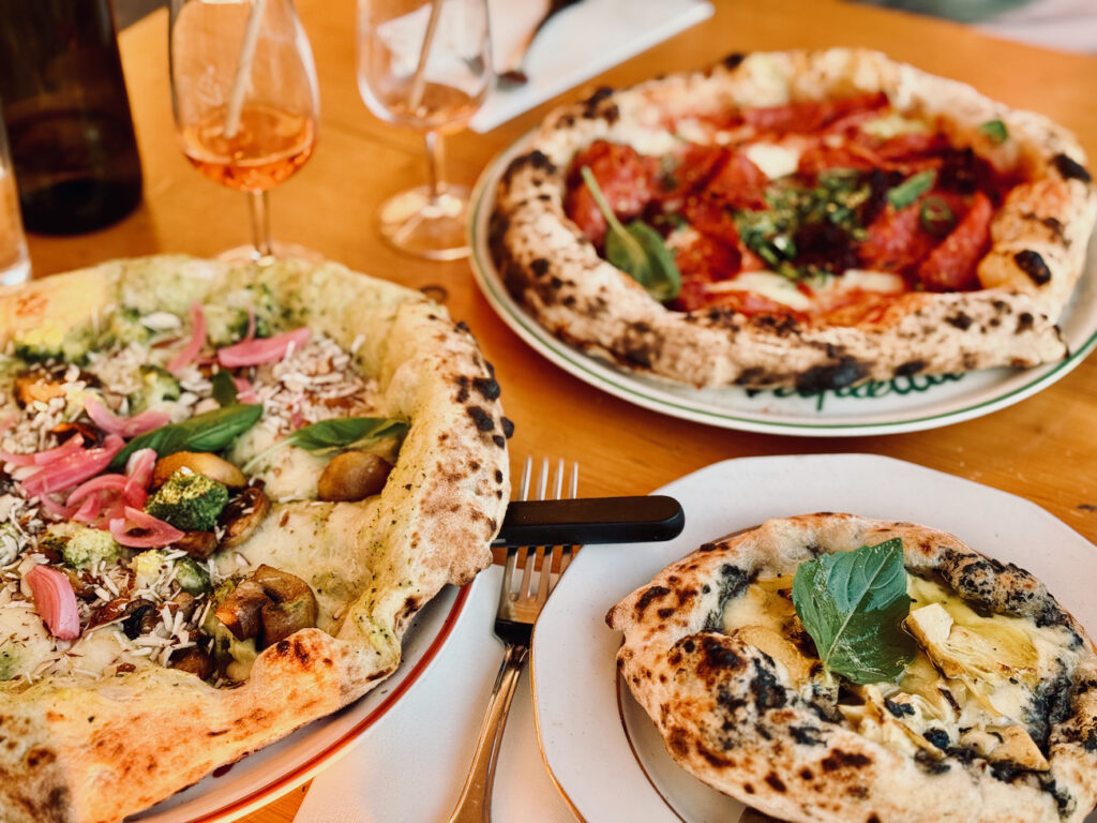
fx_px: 1521
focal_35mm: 48
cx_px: 548
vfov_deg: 30.3
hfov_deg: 39.7
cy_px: 412
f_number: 1.78
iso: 64
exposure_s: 1/122
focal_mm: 6.76
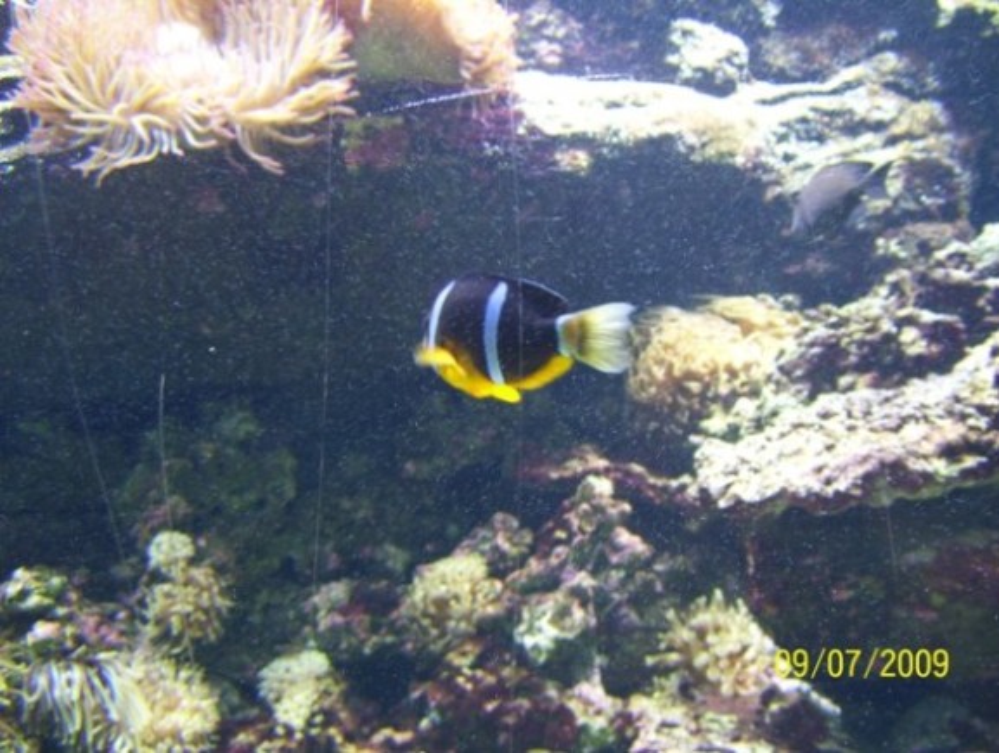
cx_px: 500
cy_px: 376
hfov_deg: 51.3
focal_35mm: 36
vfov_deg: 39.8
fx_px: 1041
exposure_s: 1/20
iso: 160
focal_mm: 6
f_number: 2.7
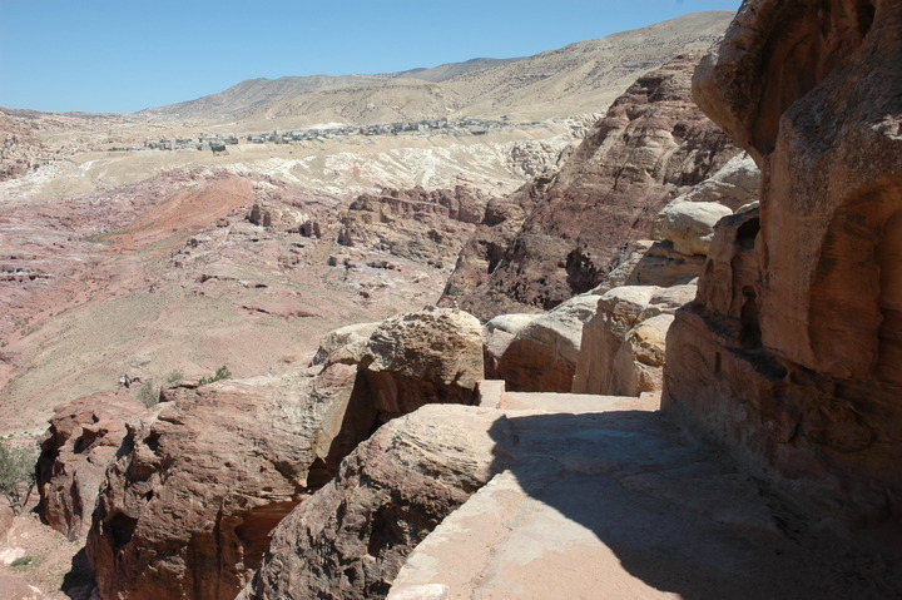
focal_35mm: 38
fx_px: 939
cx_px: 451
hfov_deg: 51.3
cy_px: 300
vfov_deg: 35.4
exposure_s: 1/400
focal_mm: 25
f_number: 10
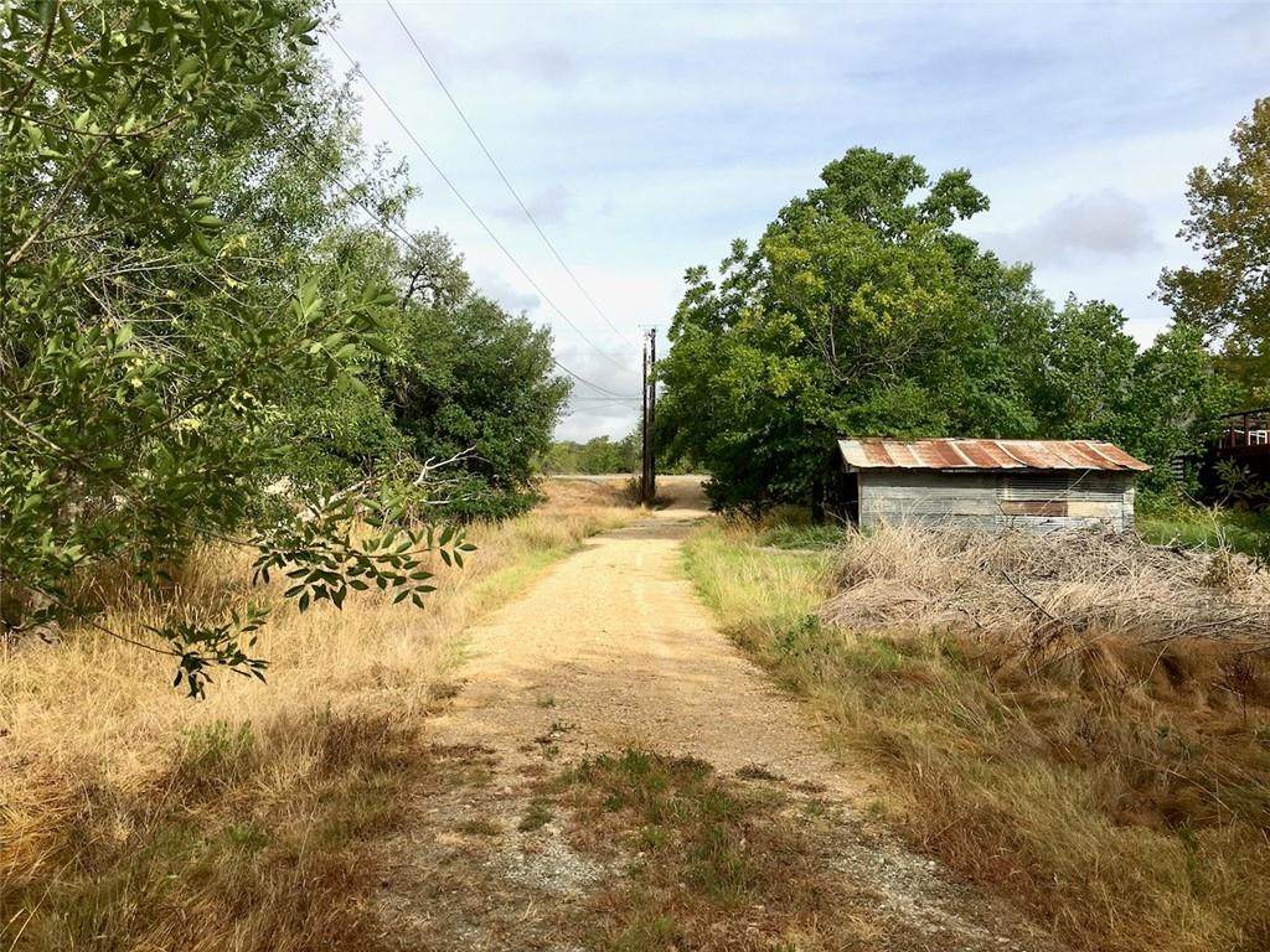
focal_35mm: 29
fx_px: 1064
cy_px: 476
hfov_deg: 61.7
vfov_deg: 48.2
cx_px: 635
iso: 25
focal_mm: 4.15
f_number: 2.2
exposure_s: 1/1479
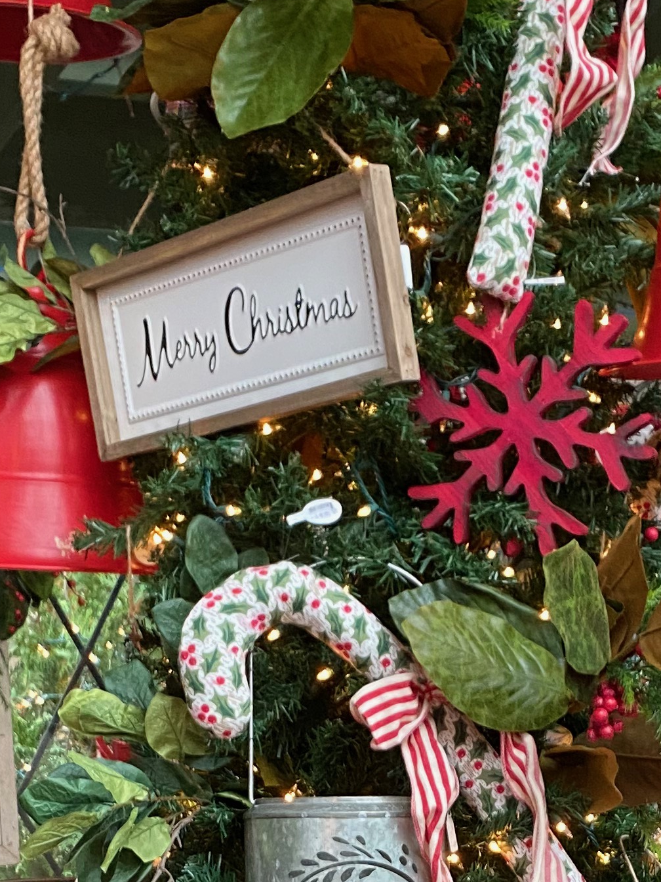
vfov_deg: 23.6
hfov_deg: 18.8
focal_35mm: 78
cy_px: 956
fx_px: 1986
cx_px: 436
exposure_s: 1/60
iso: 200
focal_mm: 4.25
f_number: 1.8
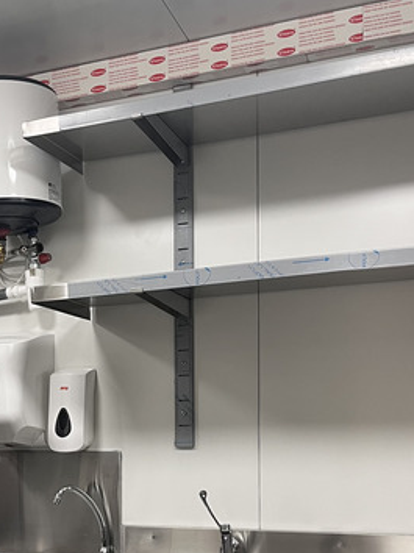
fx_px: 846
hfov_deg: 26.7
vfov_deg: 35.1
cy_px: 437
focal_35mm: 53
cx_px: 52
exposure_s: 1/50
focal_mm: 5.1
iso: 100
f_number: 1.6
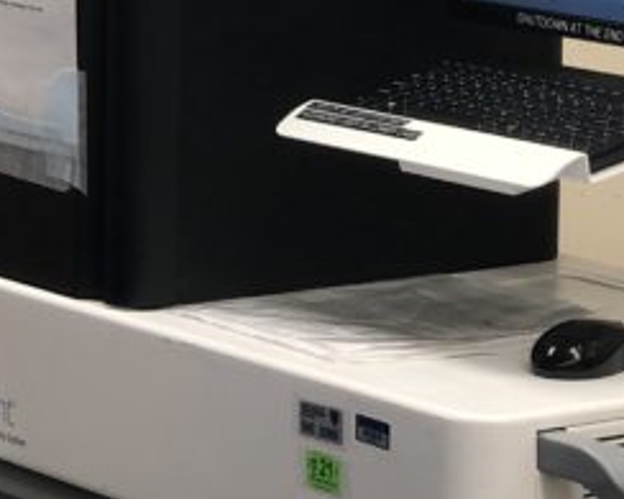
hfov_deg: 9.0
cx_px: 110
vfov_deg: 7.1
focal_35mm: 213
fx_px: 3932
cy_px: -274
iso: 40
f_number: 2.4
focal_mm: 6
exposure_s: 1/60
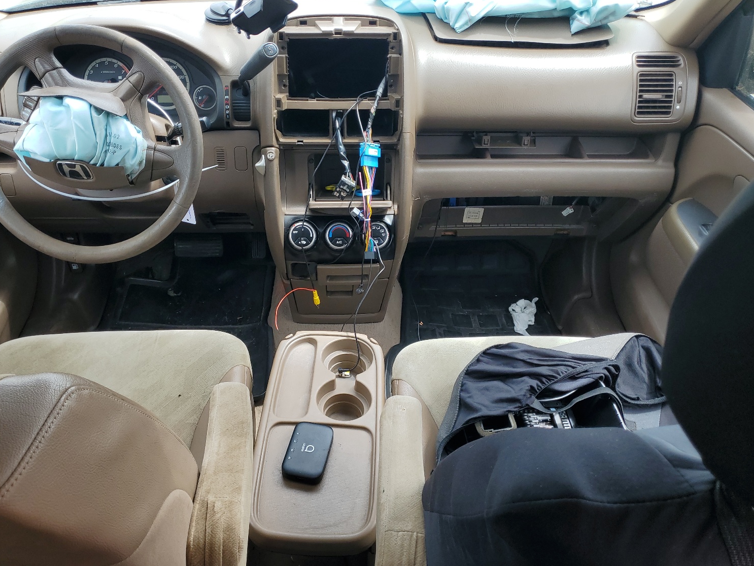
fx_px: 610
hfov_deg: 63.4
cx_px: 350
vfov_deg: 49.7
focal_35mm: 28
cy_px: 290
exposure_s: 1/500
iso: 50
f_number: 1.5
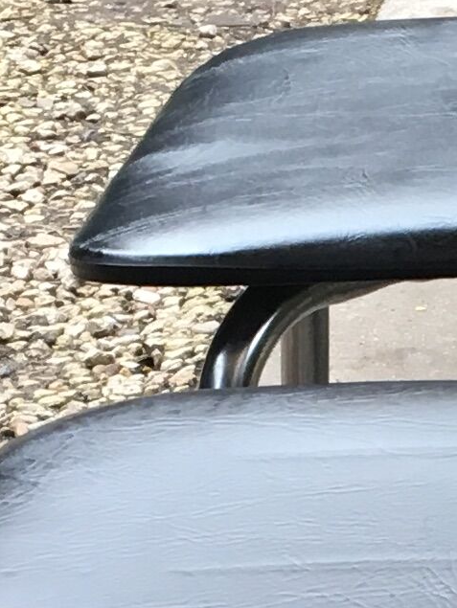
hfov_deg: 8.0
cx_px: 573
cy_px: 777
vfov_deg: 10.5
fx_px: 3236
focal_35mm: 184
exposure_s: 1/33
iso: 32
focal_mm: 4.15
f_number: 2.2
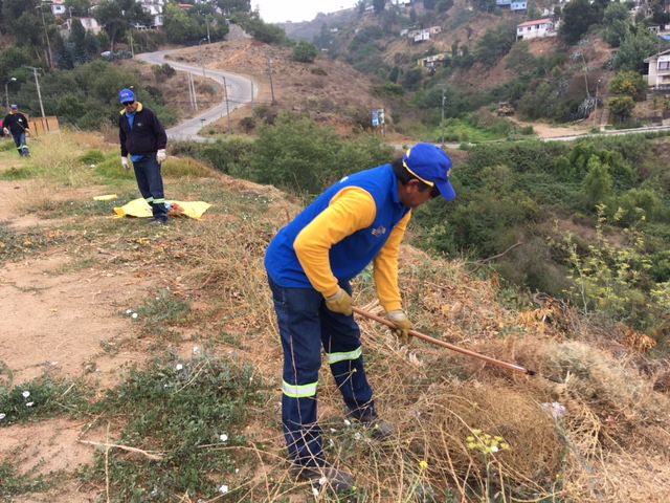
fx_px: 561
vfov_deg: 48.2
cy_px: 252
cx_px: 335
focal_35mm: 29
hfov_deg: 61.7
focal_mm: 4.15
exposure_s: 1/189
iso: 25
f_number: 2.2
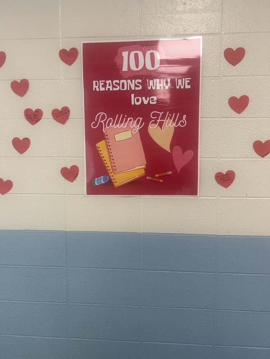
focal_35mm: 26
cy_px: 180
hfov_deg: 53.1
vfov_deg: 67.3
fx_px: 270
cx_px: 135
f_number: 1.5
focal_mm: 5.7
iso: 50
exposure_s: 1/120
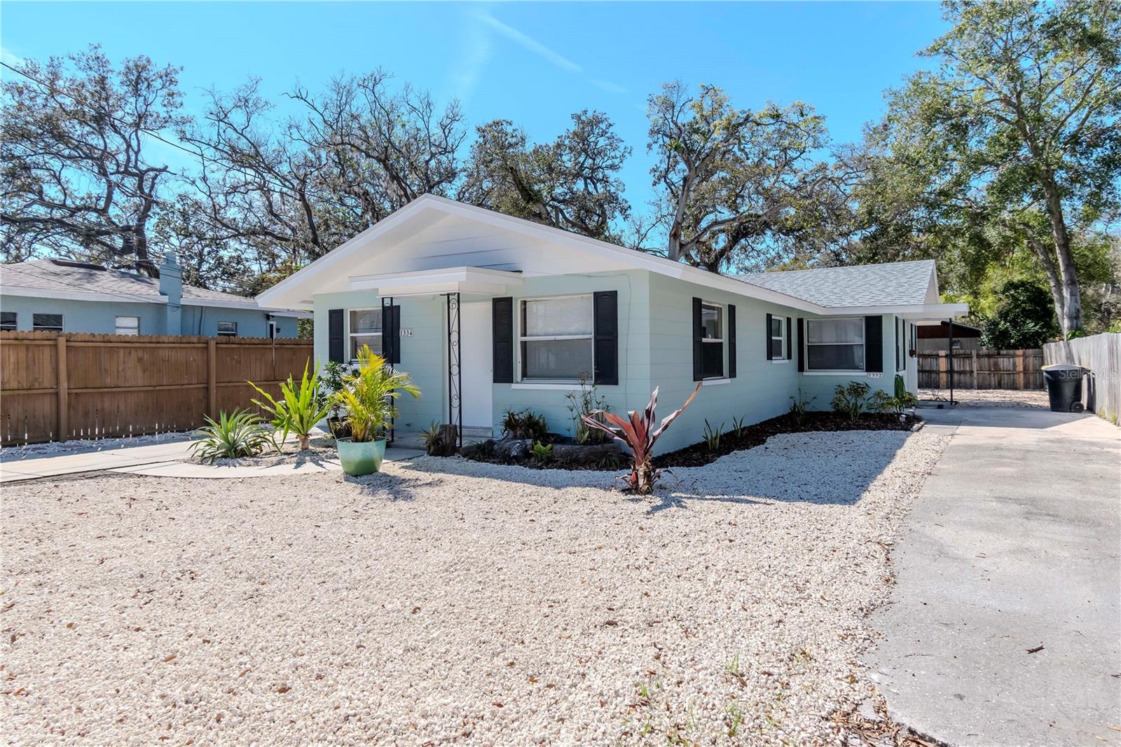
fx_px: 654
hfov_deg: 81.2
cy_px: 374
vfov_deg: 59.5
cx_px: 560
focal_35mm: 21
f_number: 7.1
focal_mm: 14
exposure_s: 1/1600
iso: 500
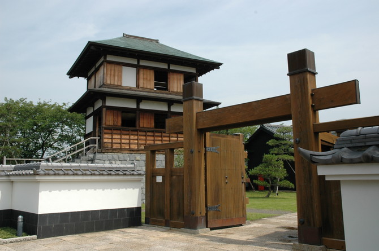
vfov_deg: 39.9
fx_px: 347
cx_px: 190
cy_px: 126
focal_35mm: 33
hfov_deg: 57.3
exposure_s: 1/400
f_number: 10
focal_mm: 22
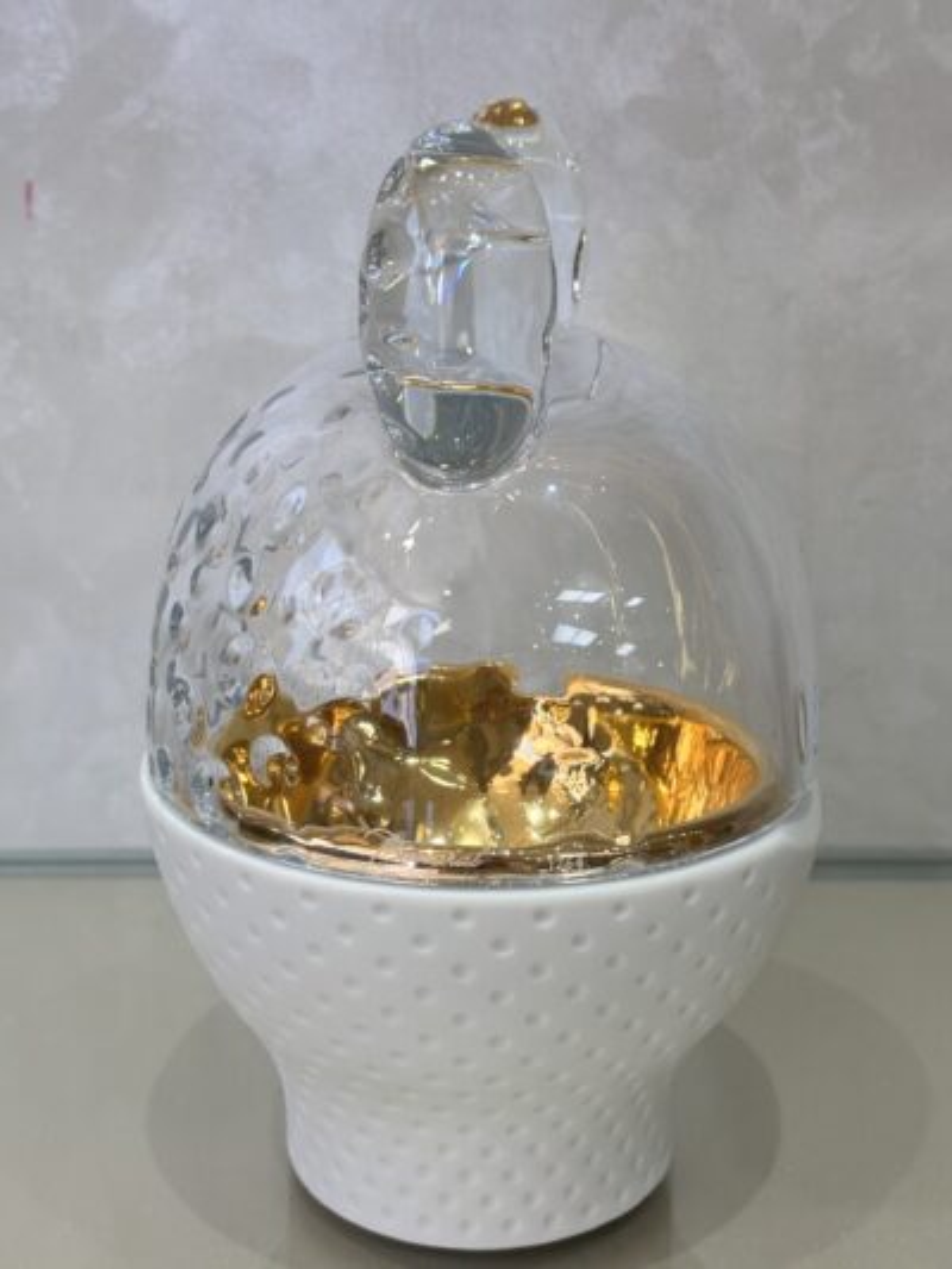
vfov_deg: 36.8
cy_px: 634
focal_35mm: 52
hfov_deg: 28.0
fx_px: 1906
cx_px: 476
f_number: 1.6
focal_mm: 5.96
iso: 50
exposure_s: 1/100
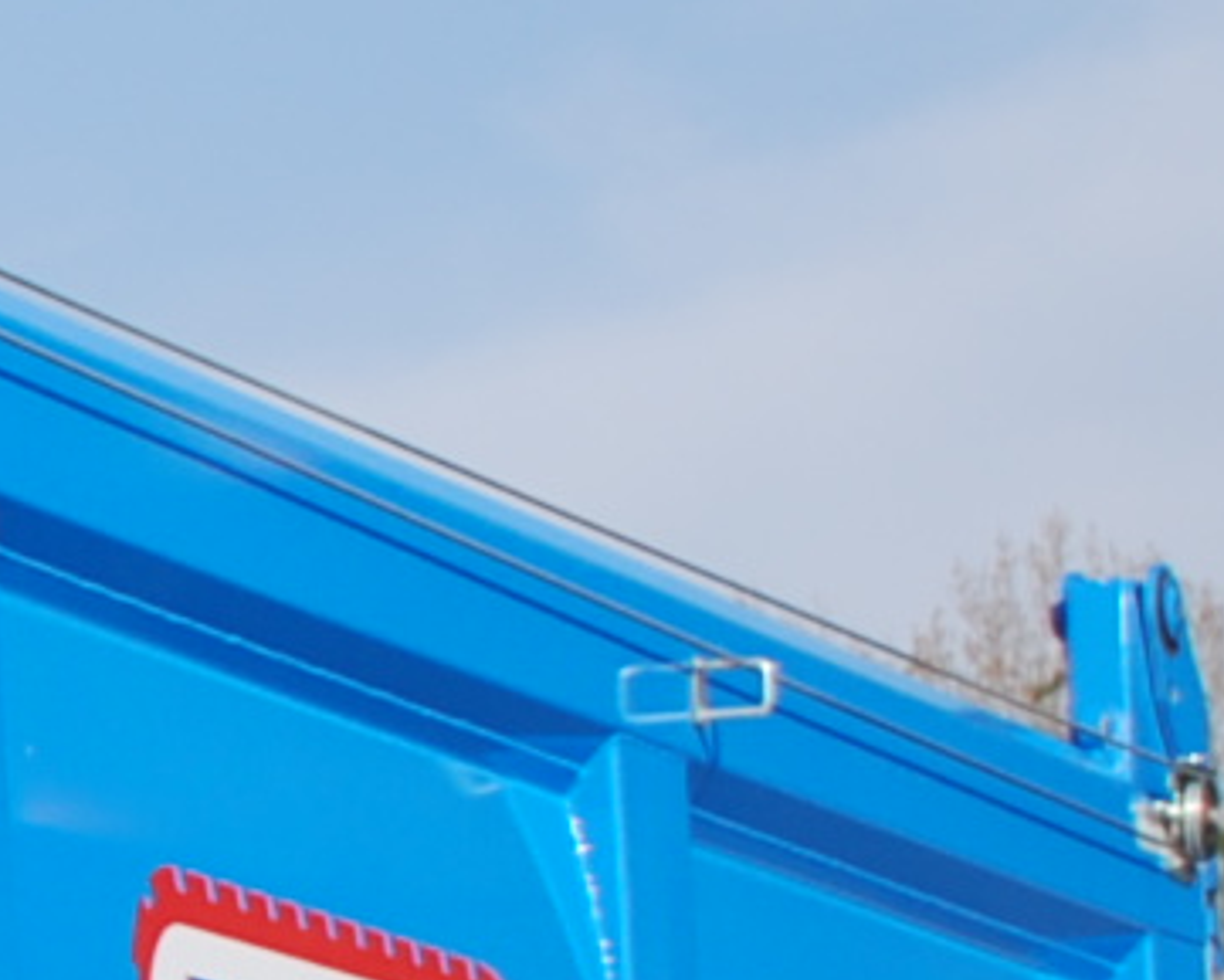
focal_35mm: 317
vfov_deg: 4.9
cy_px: 814
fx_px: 11487
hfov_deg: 5.6
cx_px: -2824
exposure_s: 1/500
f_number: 4
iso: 100
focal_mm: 28
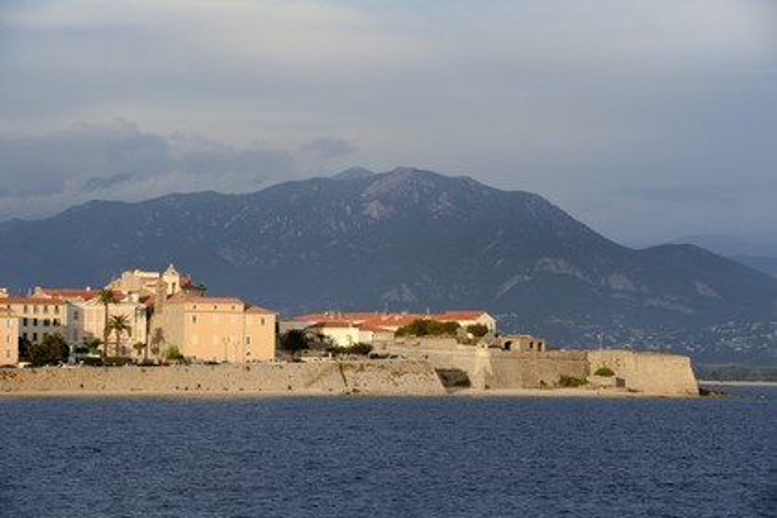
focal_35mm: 140
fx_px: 3021
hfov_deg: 14.7
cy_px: 259
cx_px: 388
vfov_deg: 9.8
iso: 400
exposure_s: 1/250
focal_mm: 140
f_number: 10
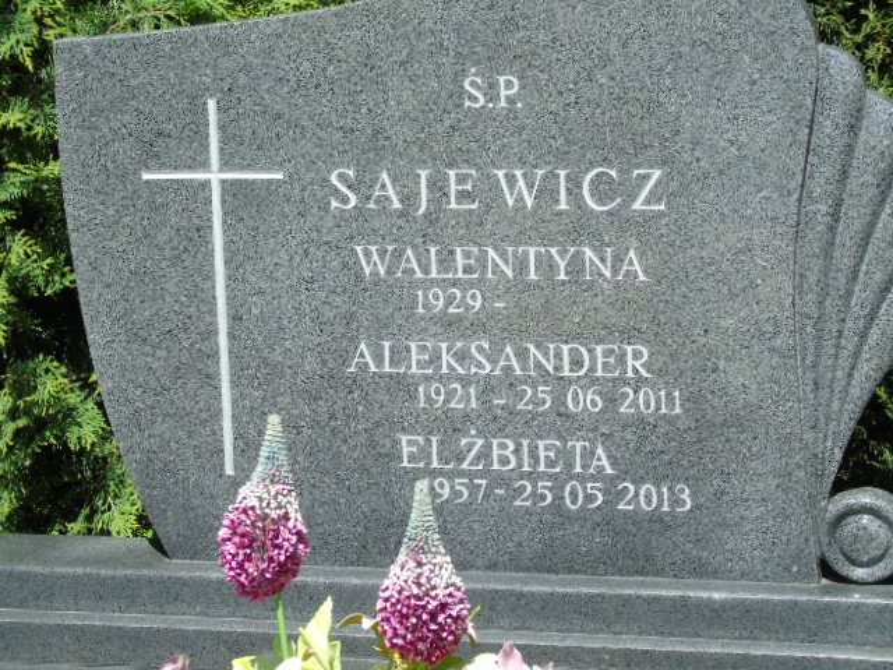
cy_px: 335
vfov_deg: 13.7
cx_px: 446
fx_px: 2786
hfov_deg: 18.2
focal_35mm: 108
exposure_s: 1/320
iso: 80
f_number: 4.4
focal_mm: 19
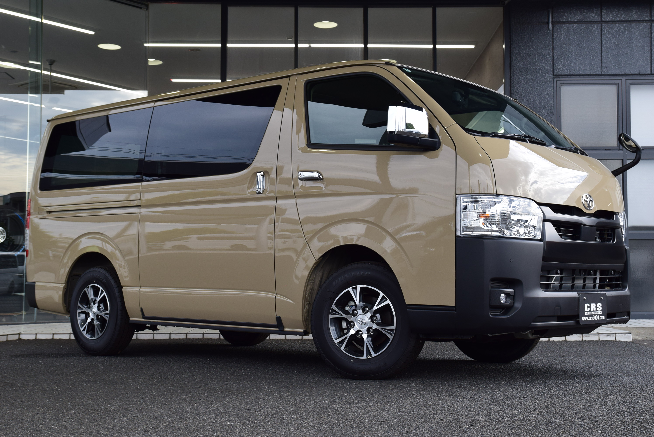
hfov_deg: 38.9
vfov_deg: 26.5
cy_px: 218
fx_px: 927
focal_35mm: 51
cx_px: 327
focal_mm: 34
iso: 400
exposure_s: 1/200
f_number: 10
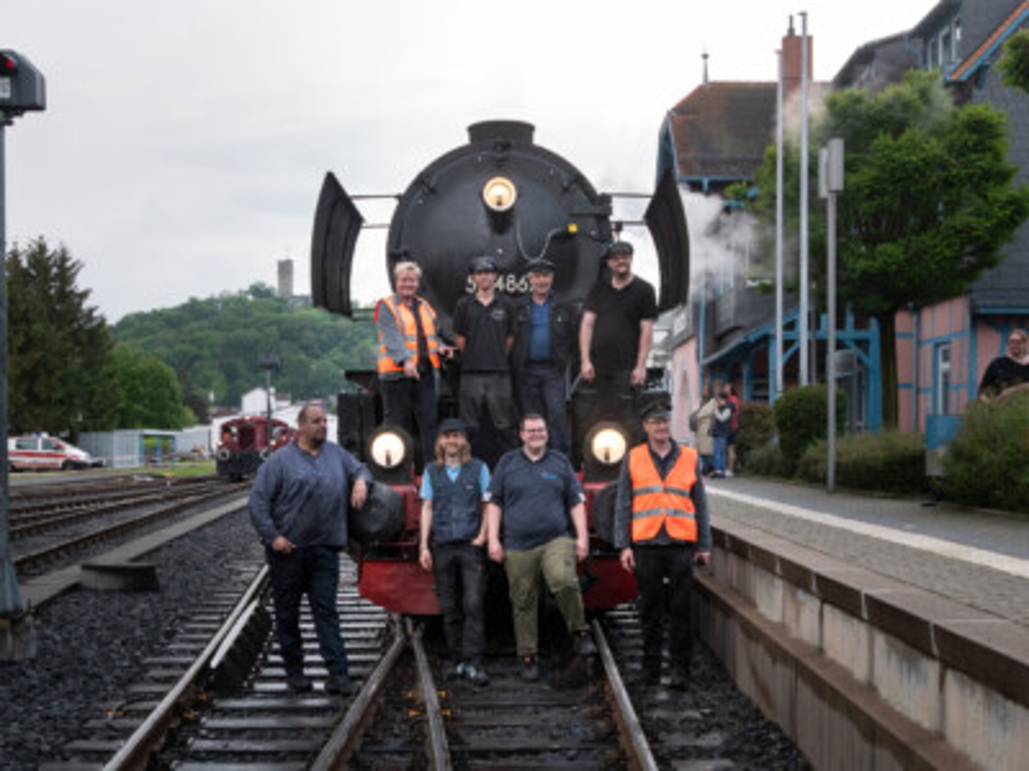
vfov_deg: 34.3
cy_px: 386
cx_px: 514
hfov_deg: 44.8
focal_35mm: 42
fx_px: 1248
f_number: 7.1
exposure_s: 1/125
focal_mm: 21
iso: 500
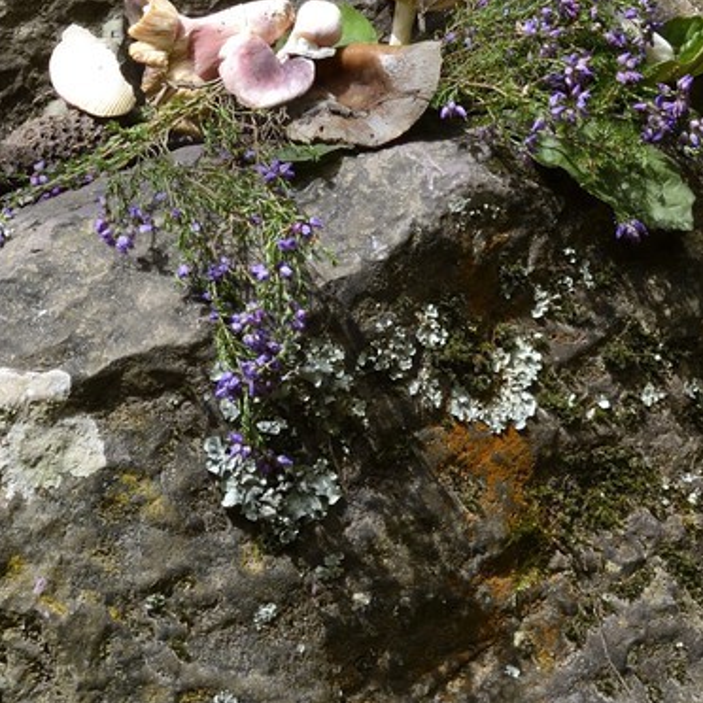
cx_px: 84
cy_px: -370
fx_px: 2941
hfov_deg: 13.5
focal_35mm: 128
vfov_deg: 12.9
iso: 400
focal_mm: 35
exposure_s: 1/160
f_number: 13
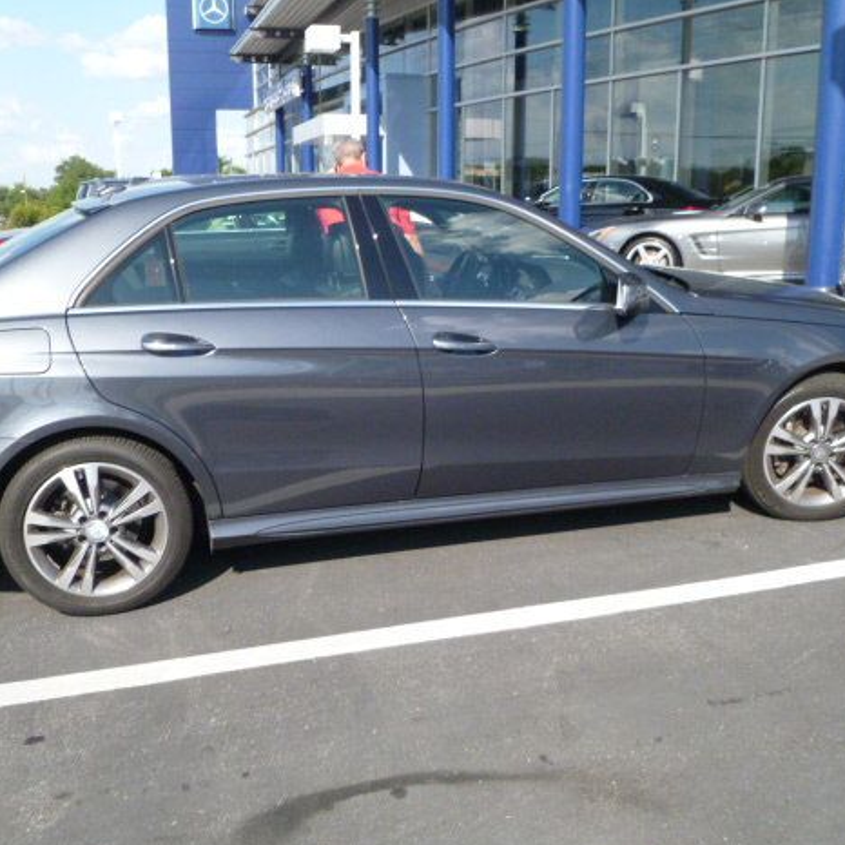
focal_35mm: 34
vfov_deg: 48.4
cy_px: 432
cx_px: 375
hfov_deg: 48.4
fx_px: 939
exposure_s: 1/250
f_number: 10
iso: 400
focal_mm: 5
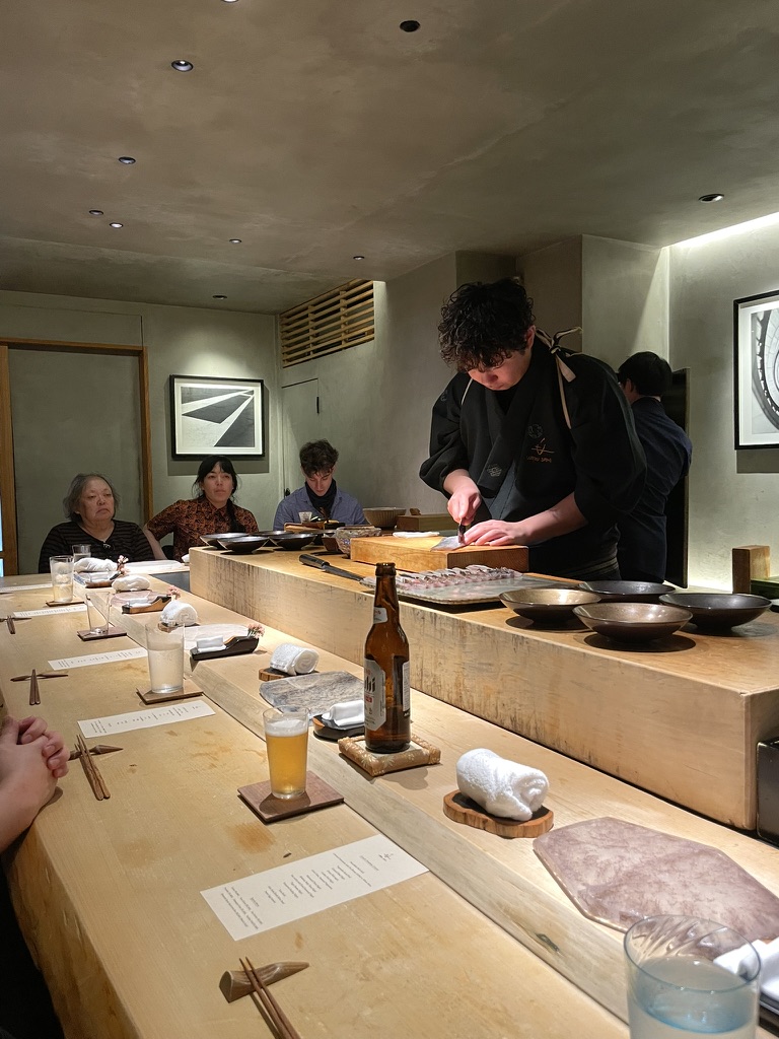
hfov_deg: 53.1
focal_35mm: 26
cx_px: 390
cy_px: 520
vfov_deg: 67.3
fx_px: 780
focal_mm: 4.2
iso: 160
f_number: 1.6
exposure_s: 1/50
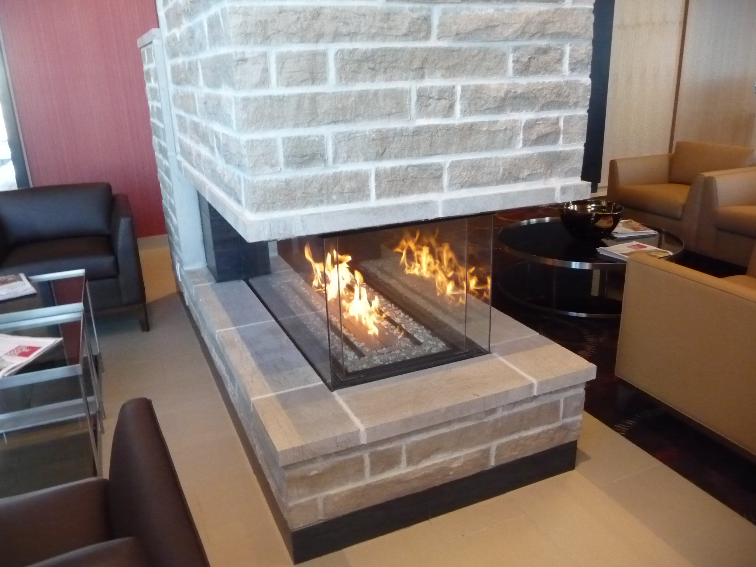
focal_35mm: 28
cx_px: 378
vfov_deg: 49.7
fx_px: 612
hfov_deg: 63.4
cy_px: 284
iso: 800
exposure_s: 1/60
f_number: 3.3
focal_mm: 4.7
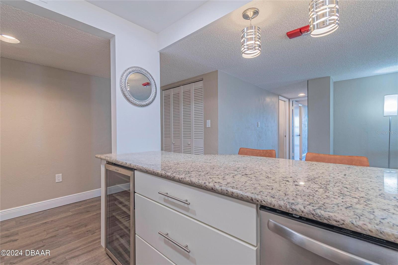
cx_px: 199
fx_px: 166
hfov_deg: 100.4
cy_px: 132
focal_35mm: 15
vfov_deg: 77.3
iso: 320
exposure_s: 1/40
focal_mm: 10
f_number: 7.1
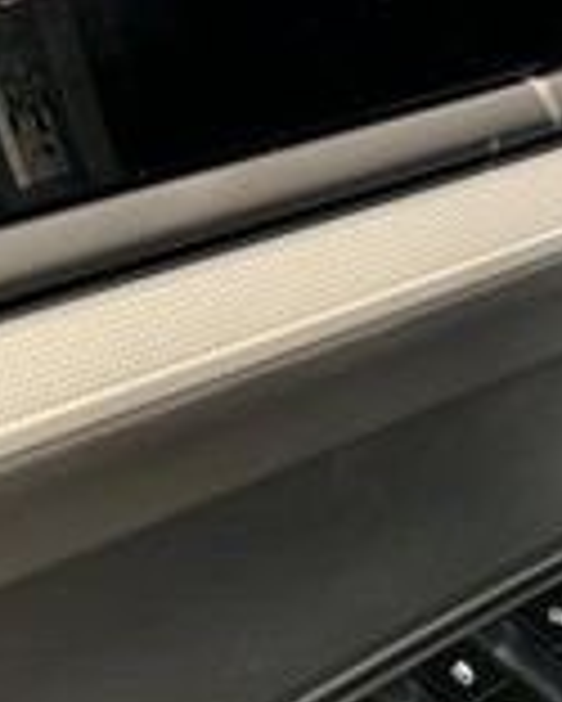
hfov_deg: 19.0
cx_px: 688
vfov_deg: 25.0
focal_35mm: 76
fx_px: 1579
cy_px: 331
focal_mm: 3
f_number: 1.8
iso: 125
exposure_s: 1/60
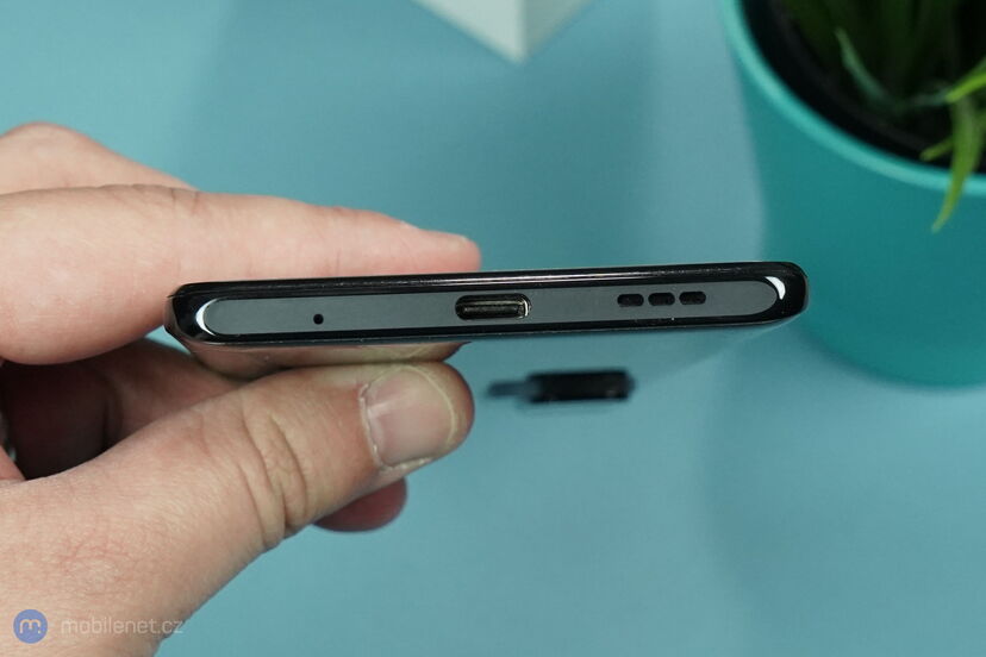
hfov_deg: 50.7
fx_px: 1041
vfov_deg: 35.1
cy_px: 328
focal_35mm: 38
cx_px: 493
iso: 3200
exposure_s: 1/200
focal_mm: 38
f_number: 9
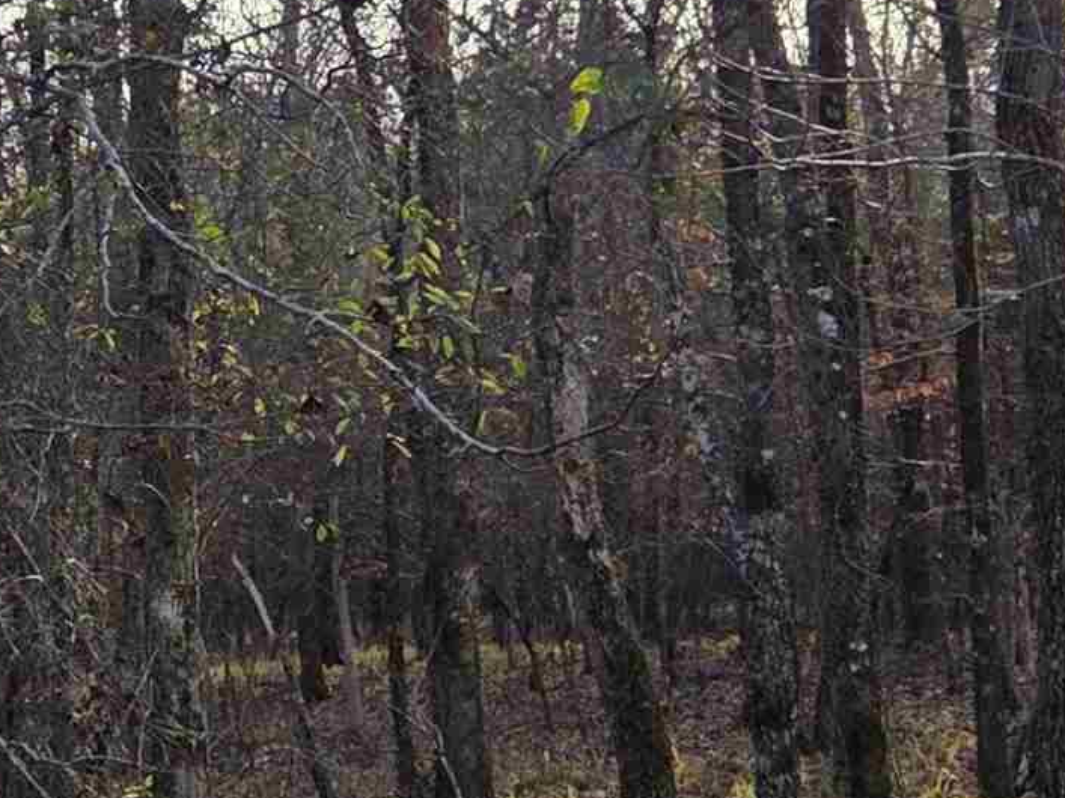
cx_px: 26
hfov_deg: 19.1
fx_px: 3076
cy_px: 339
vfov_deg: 14.8
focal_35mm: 100
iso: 80
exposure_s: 1/4187
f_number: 1.8
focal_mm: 5.4
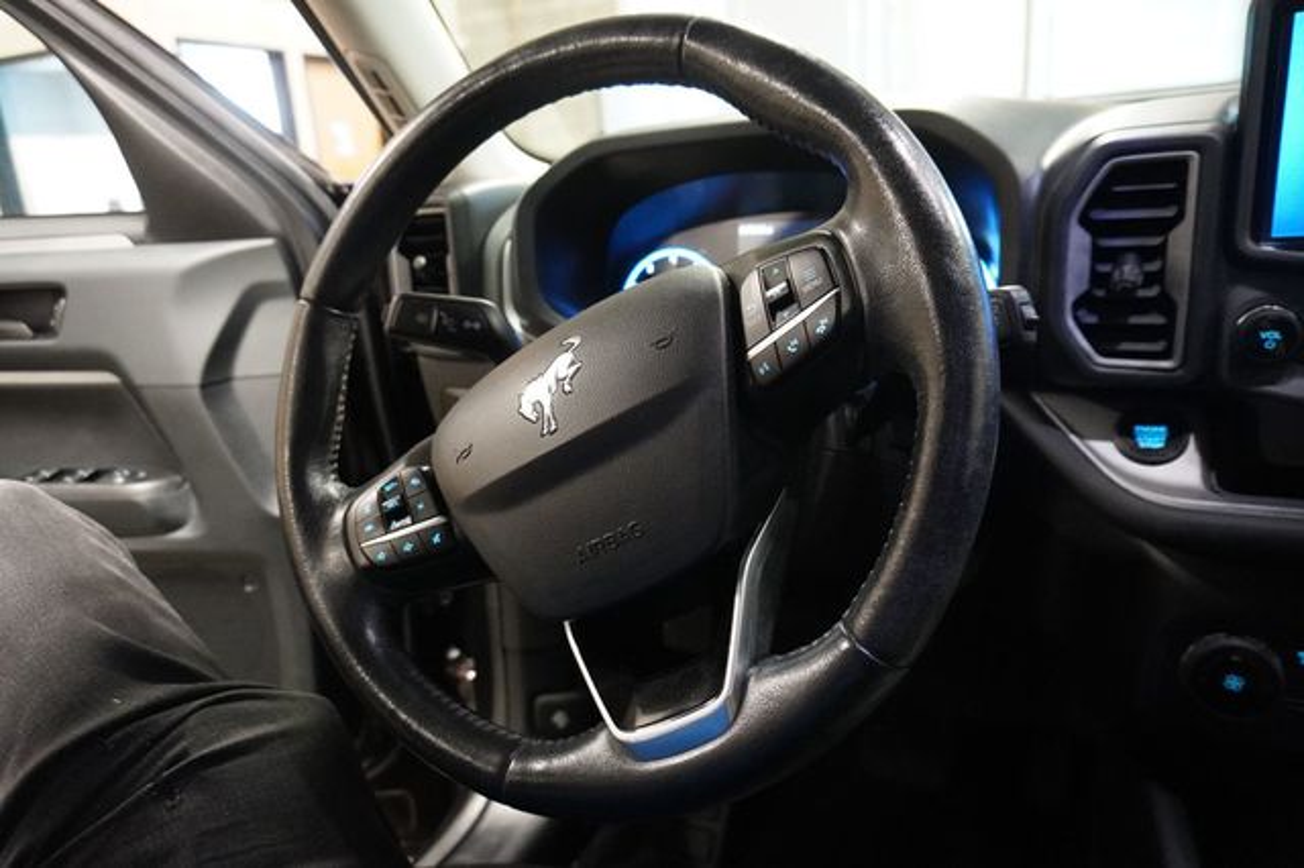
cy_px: 434
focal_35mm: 24
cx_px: 652
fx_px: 869
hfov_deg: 73.8
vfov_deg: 53.1
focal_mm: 16
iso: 6400
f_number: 3.5
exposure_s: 1/60
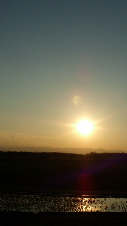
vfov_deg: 45.5
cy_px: 111
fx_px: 270
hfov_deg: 26.4
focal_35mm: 45
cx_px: 81
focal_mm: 5
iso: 100
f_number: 4.5
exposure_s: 1/1649
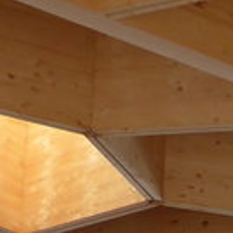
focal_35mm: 229
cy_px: 699
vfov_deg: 6.9
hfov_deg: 6.8
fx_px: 1744
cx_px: 737
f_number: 2.8
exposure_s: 1/320
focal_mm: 6
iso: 80
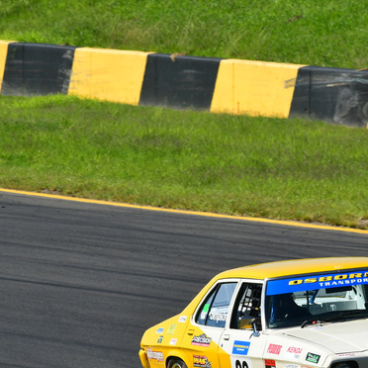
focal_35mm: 850
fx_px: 10223
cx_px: 307
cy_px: 245
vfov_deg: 2.1
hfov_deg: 2.1
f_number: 13
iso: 500
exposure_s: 1/640
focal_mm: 310
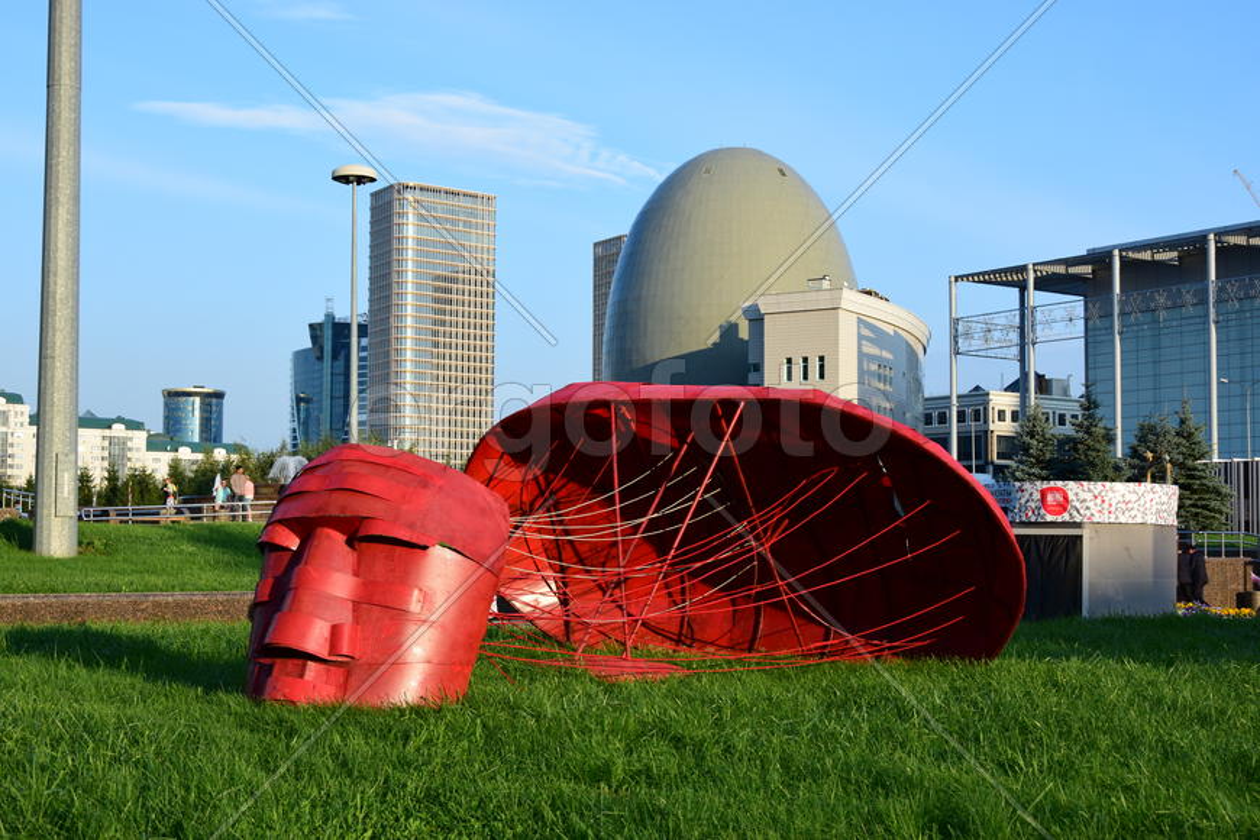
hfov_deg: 41.1
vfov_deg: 28.1
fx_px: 1680
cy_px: 420
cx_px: 630
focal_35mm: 48
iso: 100
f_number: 9
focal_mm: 32
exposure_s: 1/80
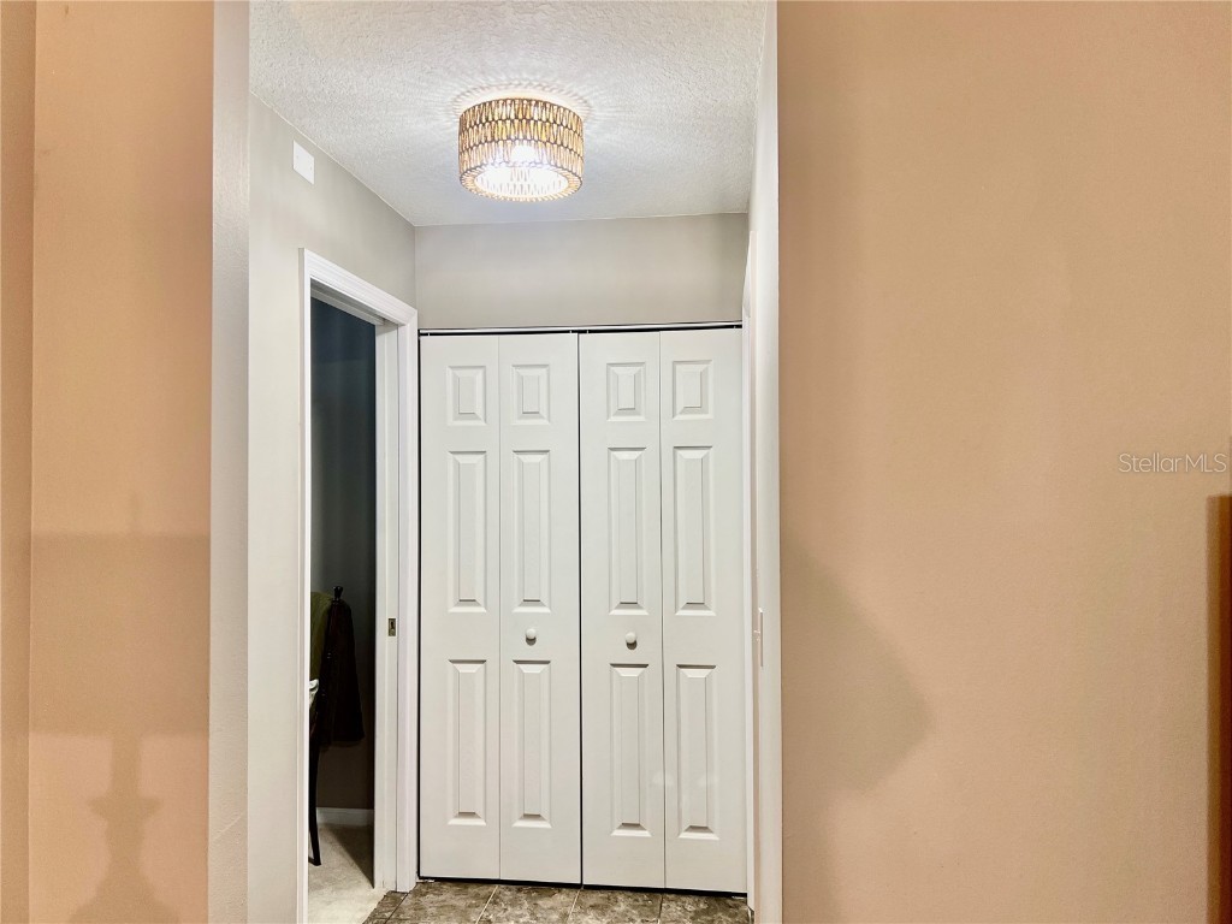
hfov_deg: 67.3
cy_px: 462
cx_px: 616
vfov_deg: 53.1
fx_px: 925
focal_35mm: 26
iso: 64
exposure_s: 1/60
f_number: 1.5
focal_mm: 5.7
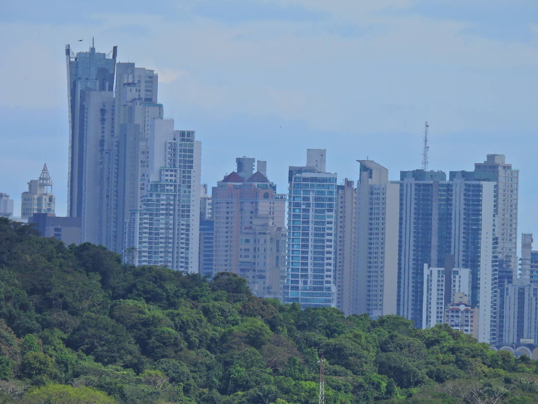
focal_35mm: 700
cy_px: 202
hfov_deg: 2.8
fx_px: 10879
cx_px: 269
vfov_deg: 2.1
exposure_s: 1/1000
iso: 100
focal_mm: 125
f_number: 5.6
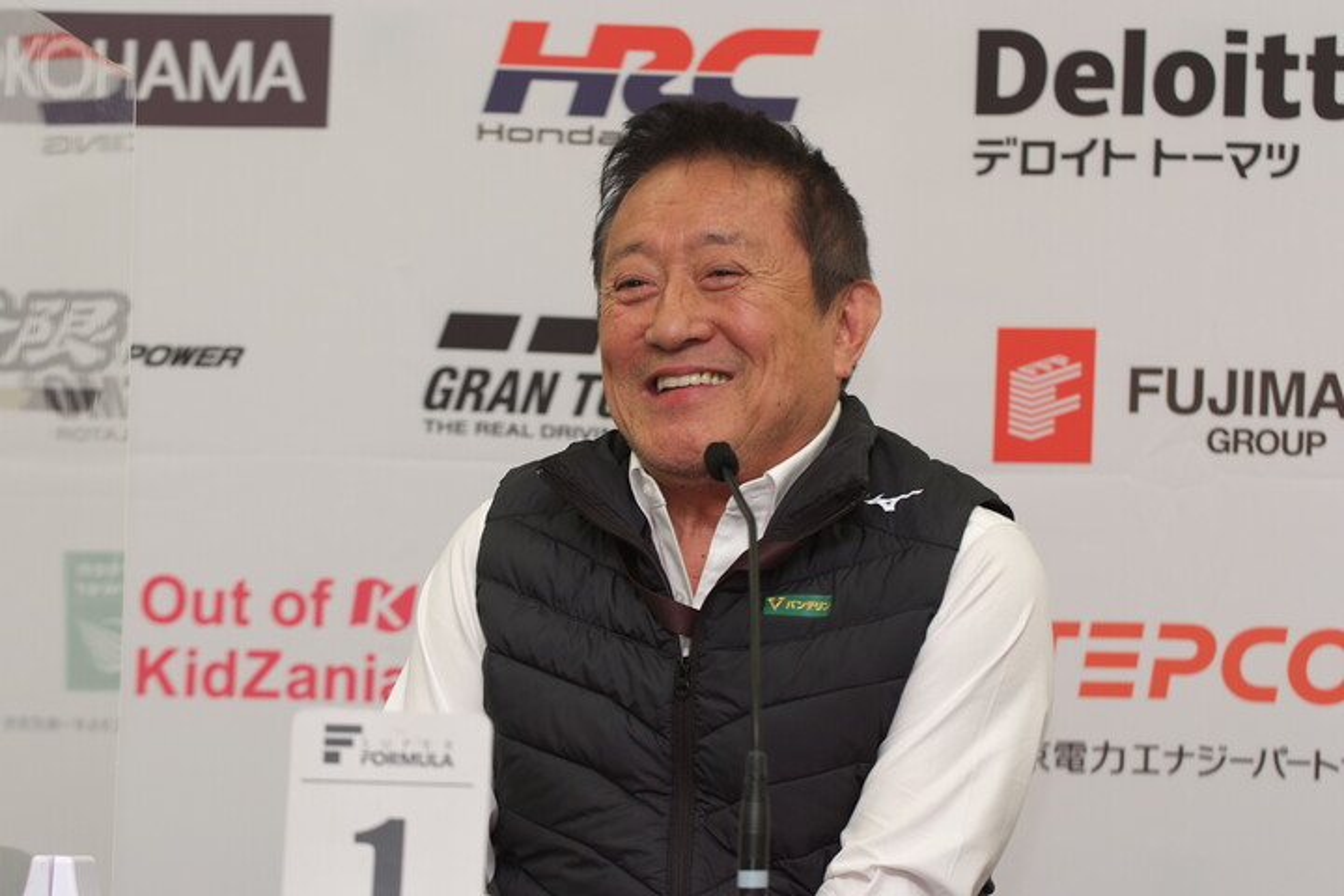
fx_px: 5712
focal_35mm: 153
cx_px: 672
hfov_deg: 13.4
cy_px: 448
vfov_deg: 9.0
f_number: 5
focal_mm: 102
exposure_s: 1/60
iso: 200
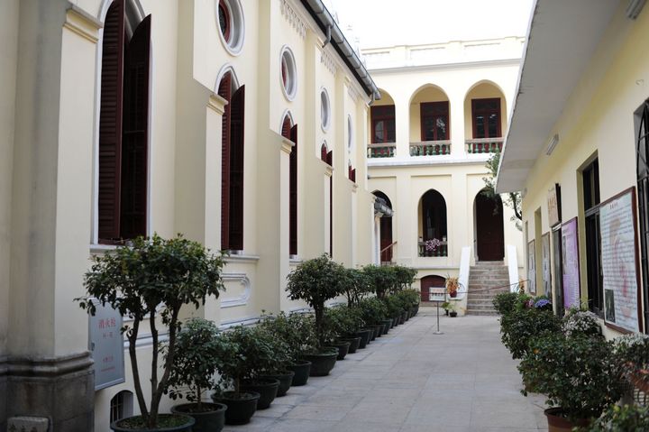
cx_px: 324
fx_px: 631
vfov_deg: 37.8
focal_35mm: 35
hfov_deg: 54.5
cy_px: 216
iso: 500
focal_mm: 35
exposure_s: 1/1600
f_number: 2.2
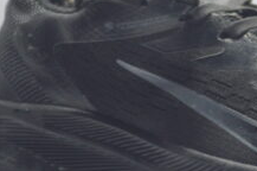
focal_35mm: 560
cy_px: 61
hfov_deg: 3.7
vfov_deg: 2.4
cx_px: 239
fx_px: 3995
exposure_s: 1/125
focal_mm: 135
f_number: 4.2
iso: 1100
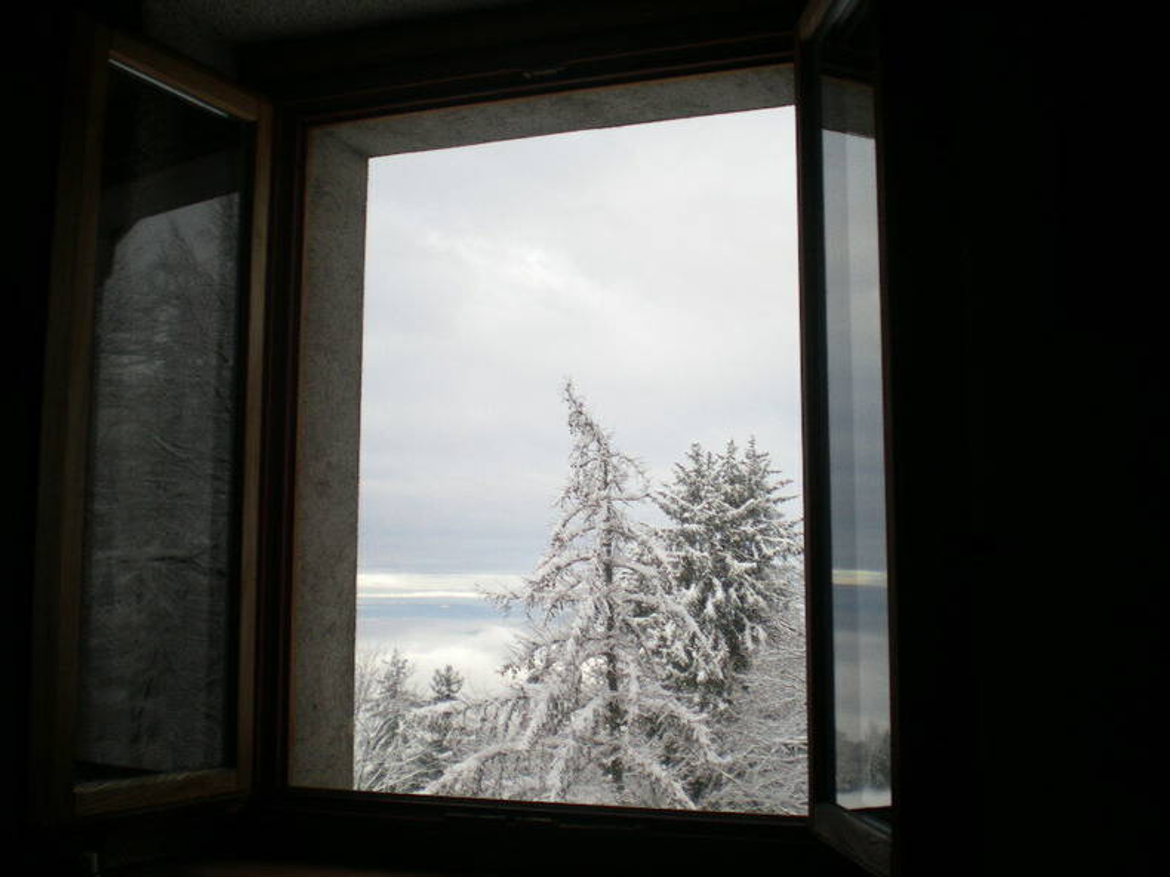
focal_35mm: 38
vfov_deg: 37.7
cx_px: 585
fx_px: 1284
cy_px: 438
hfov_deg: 49.0
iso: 50
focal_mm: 6.3
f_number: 3.1
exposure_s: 1/229
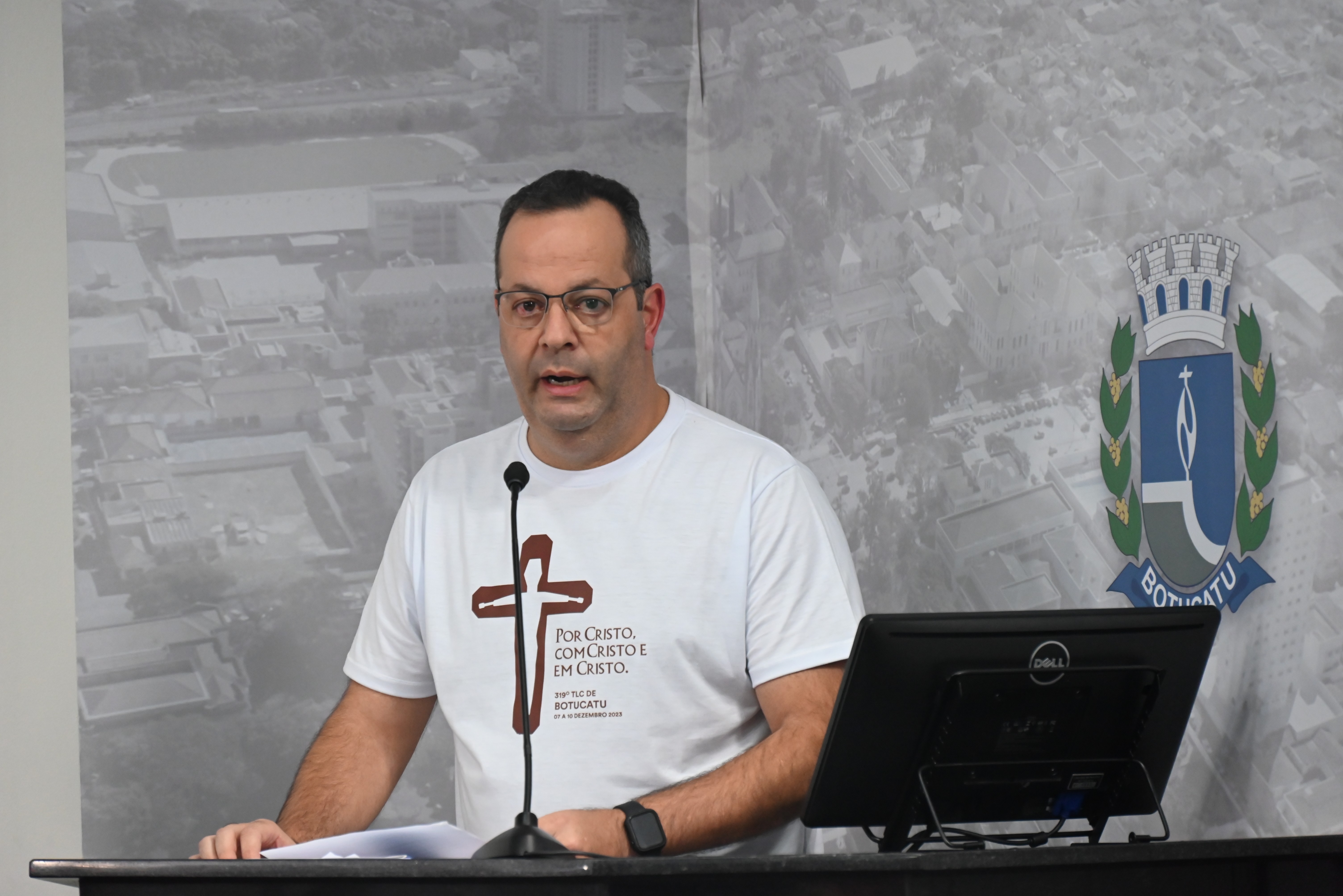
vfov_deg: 7.6
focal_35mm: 180
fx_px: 6717
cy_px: 448
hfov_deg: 11.4
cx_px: 672
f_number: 6.3
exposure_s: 1/200
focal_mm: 180
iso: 3200
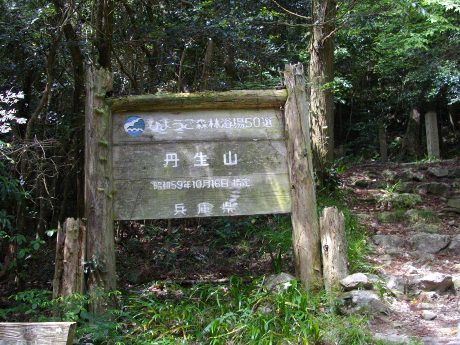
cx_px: 218
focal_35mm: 40
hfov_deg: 46.8
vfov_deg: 36.0
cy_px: 174
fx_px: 531
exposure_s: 1/125
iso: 154
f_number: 2.8
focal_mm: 6.2
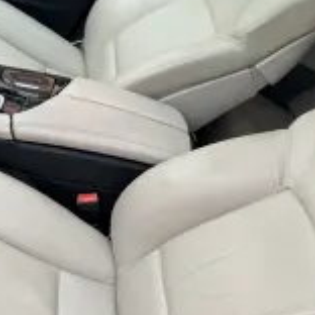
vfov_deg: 33.6
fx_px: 504
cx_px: 127
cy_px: 256
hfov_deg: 34.6
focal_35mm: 49
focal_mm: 6.76
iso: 64
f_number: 1.78
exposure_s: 1/178
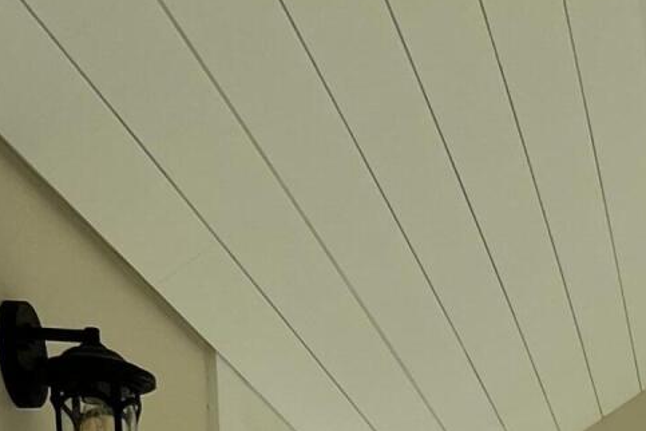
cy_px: 1238
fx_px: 2010
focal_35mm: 112
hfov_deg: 17.4
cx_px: 784
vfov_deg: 9.8
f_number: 1.5
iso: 50
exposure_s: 1/5319
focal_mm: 5.7
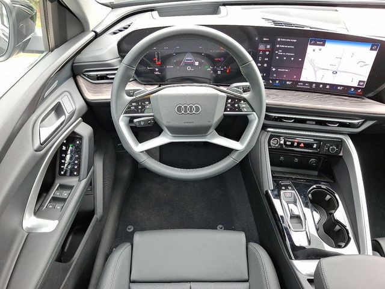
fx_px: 278
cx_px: 192
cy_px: 144
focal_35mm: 25
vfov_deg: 54.9
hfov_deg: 69.4
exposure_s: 1/120
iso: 106
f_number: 1.8
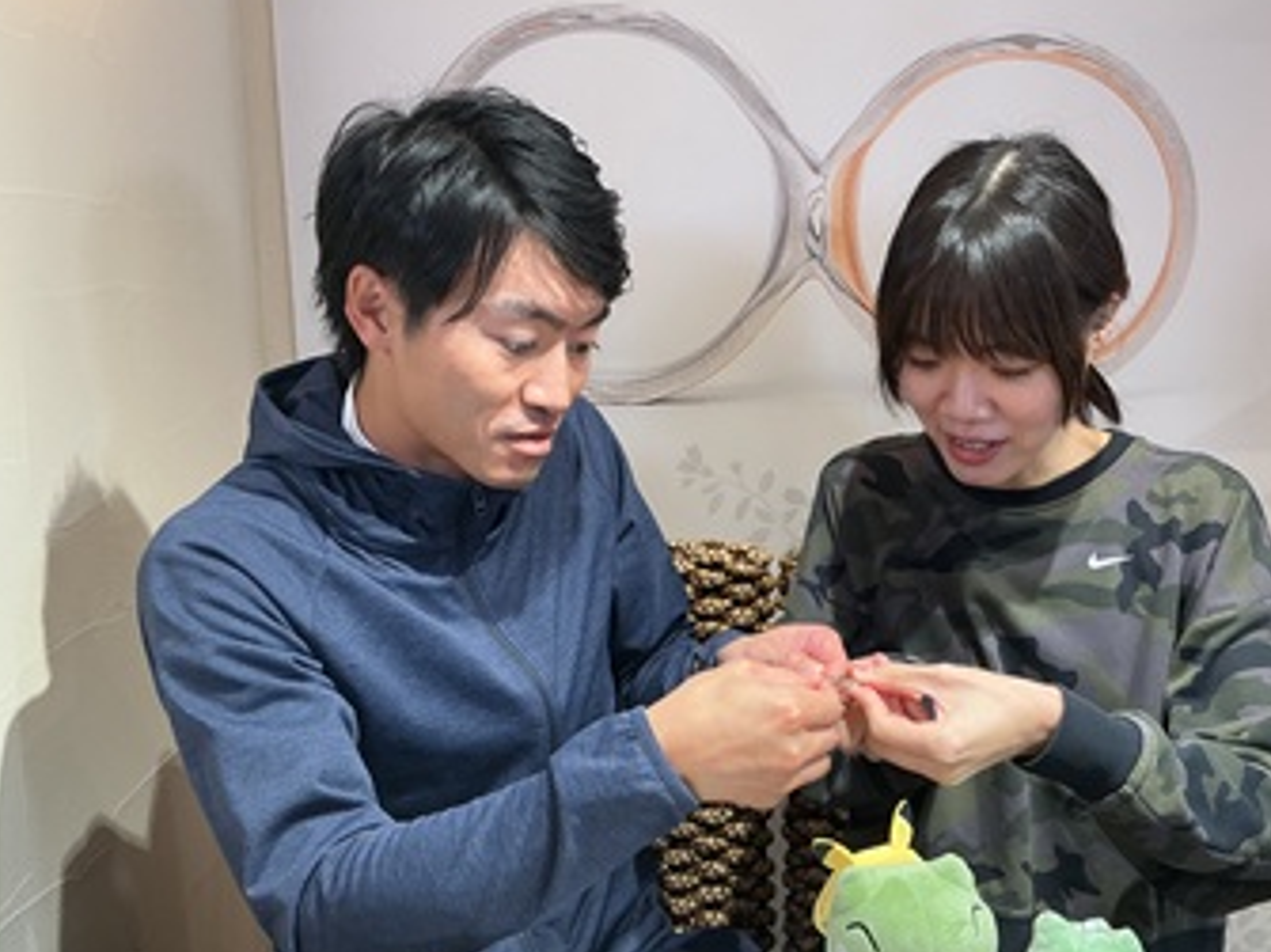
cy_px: 525
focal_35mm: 39
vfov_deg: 36.8
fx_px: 1431
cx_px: 736
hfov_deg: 47.7
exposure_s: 1/100
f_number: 1.8
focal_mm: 3
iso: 64
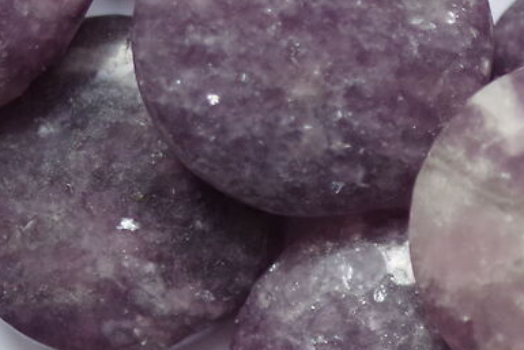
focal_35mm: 312
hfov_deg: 6.2
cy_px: 195
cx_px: 1443
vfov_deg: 4.4
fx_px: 4543
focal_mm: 50
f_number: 4
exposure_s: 1/160
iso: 1600
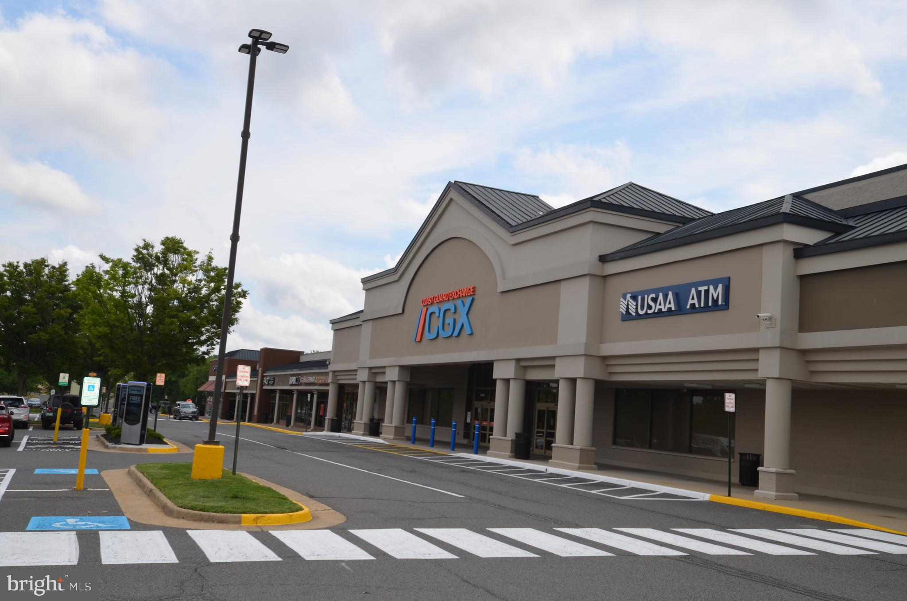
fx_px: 905
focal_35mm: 36
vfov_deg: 36.7
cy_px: 300
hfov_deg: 53.2
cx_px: 454
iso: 100
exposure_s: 1/200
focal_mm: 24
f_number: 9
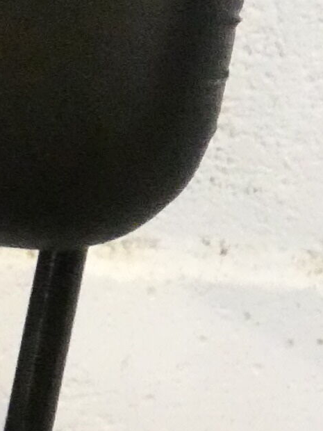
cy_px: 395
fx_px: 5997
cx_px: -783
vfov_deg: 4.1
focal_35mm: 482
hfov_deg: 3.0
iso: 1600
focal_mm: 10.8
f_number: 4.1
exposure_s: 1/50
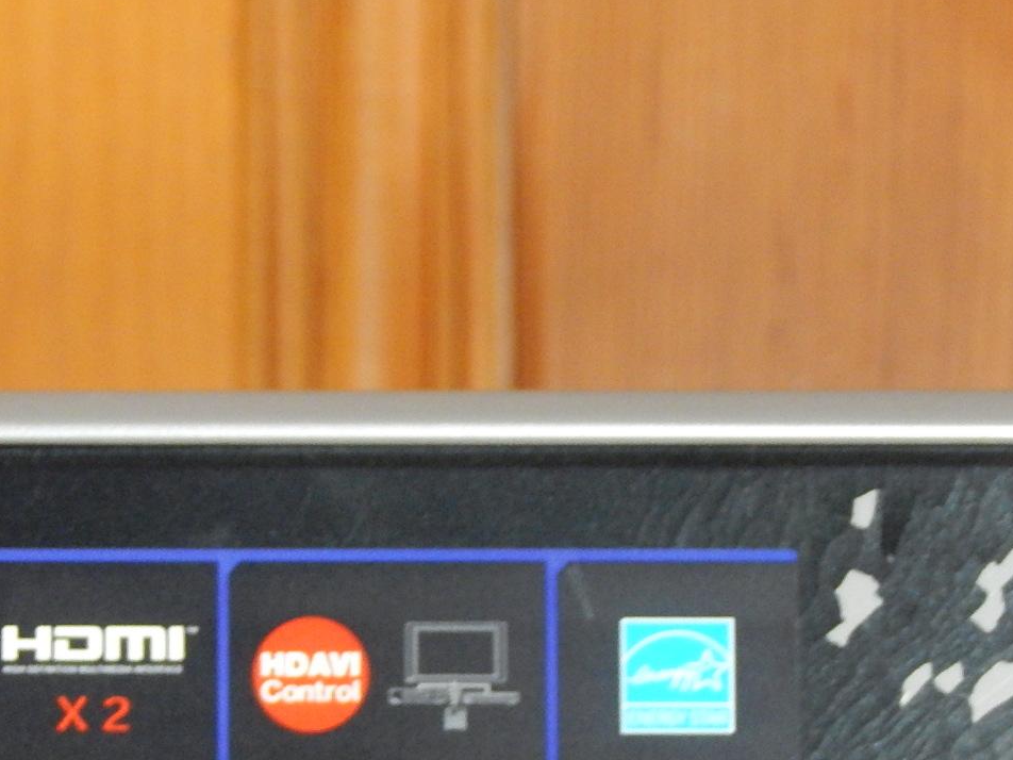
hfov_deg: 8.4
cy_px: 615
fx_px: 6936
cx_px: 405
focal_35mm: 237
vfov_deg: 6.3
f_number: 4.9
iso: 800
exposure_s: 1/13
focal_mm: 25.3
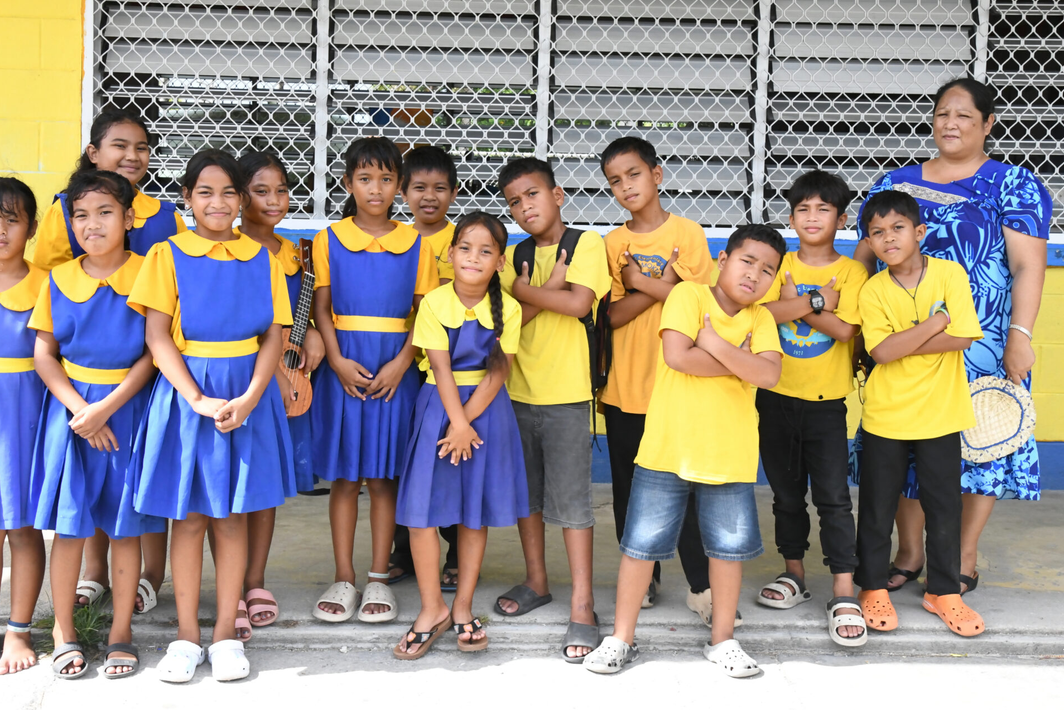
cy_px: 342
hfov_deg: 38.9
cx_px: 493
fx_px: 1507
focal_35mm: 51
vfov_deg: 26.5
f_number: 13
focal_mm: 38
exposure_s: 1/640
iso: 2000
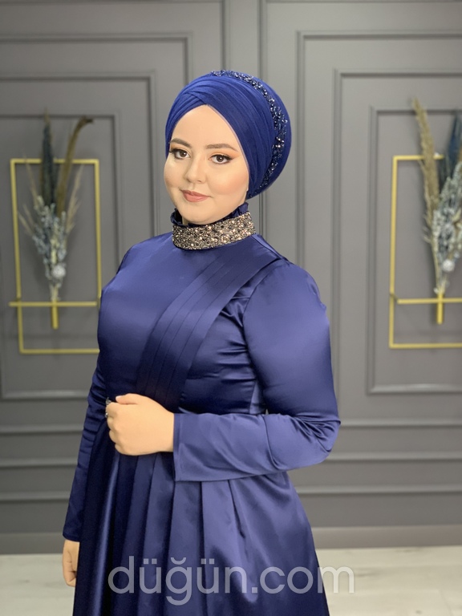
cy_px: 308
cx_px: 231
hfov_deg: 28.0
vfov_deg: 36.8
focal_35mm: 52
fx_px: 925
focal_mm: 6
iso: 125
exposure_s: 1/90
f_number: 2.4
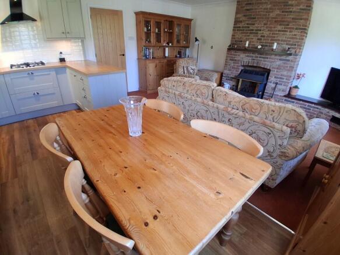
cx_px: 170
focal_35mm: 17
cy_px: 128
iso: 160
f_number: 2.2
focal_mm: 1.4
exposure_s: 1/50
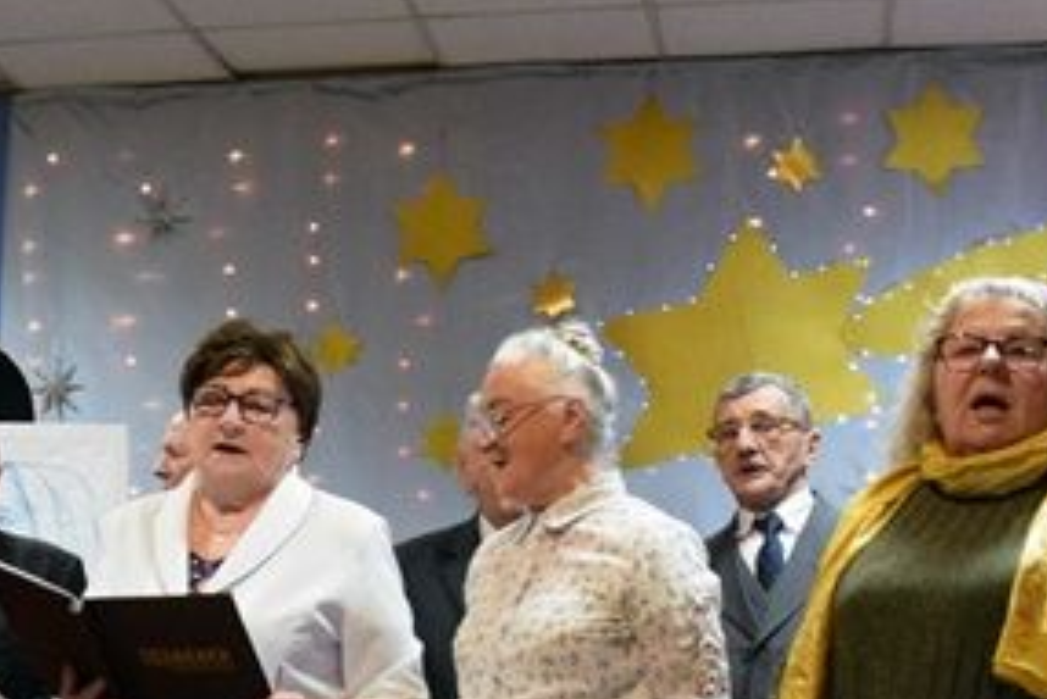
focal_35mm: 85
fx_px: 2473
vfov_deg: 15.5
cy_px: 827
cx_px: 348
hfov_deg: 23.8
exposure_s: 1/80
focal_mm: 18
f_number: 3.5
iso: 2500
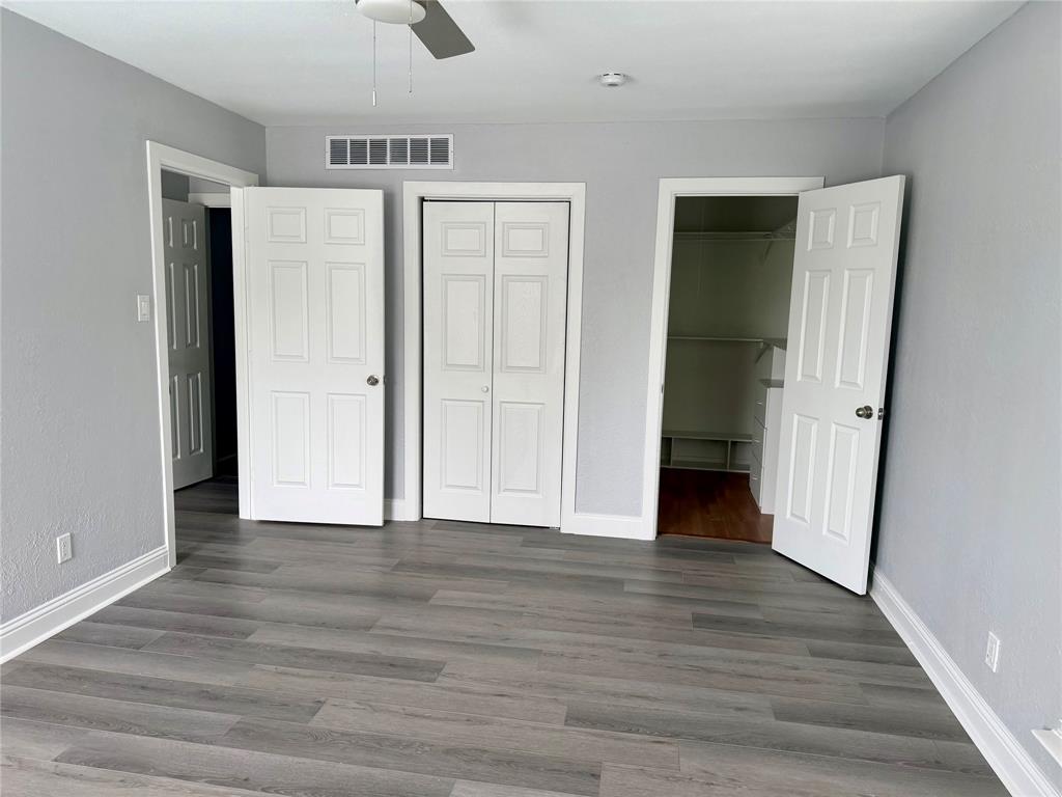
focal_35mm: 24
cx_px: 531
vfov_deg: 56.8
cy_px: 398
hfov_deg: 71.6
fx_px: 736
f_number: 1.78
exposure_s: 1/121
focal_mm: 6.76
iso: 200
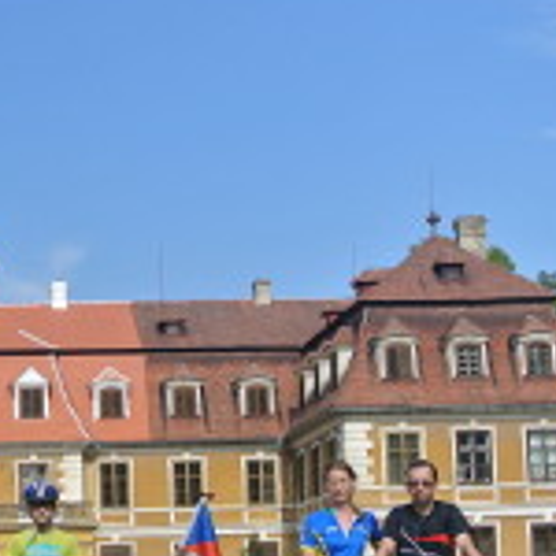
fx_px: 1654
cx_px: -11
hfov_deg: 18.5
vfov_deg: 18.8
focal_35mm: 91
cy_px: 471
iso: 100
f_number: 4.5
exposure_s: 1/640
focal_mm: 15.1
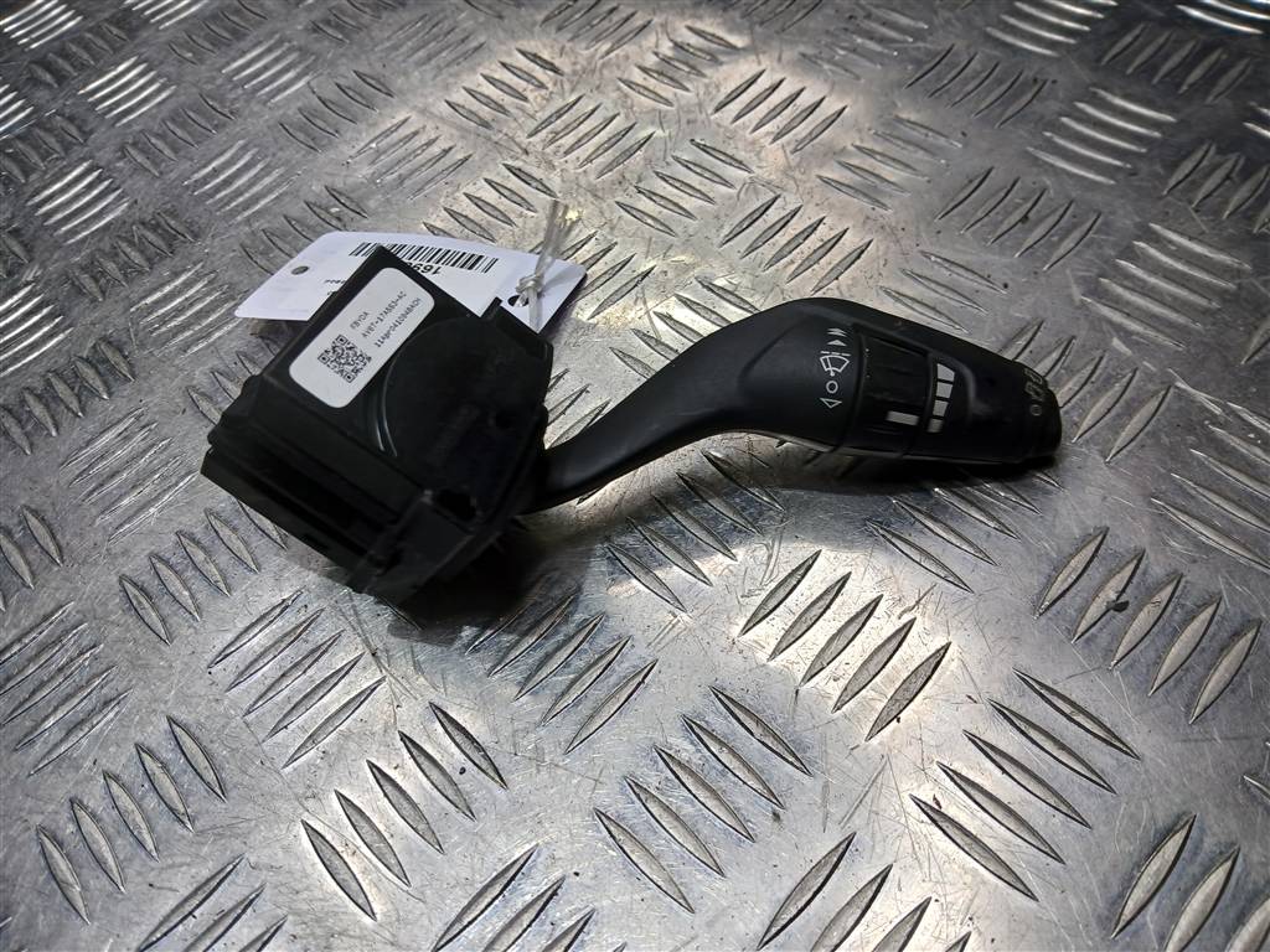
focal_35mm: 26
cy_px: 476
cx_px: 635
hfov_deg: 67.3
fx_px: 954
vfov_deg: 53.1
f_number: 1.8
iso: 25
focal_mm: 3.98
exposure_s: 1/100
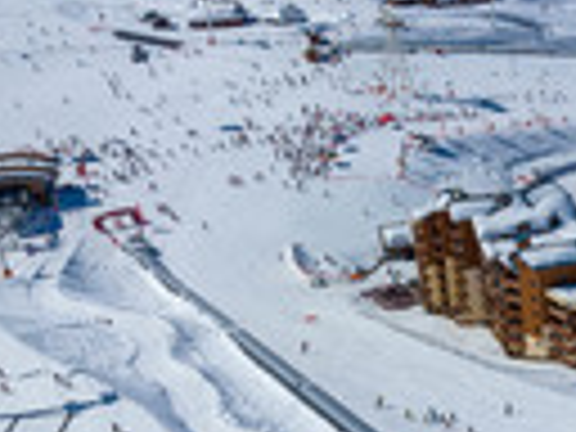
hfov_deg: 24.6
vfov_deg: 20.3
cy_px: 446
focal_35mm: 70
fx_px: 1165
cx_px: 724
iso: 100
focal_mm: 12.3
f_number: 11
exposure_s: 1/640
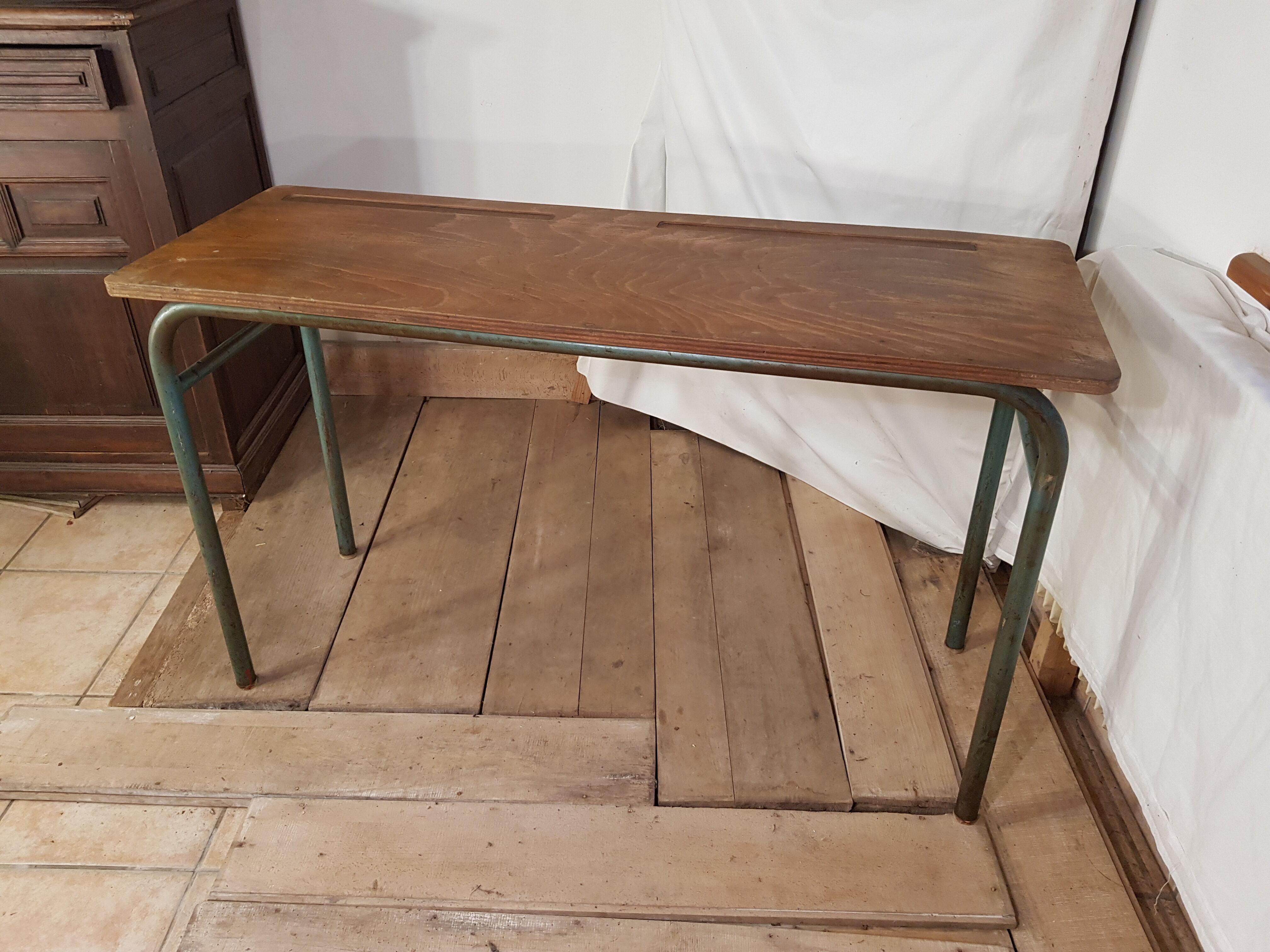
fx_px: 954
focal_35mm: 26
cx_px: 635
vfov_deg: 53.1
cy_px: 476
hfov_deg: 67.3
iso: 160
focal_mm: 4.2
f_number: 1.7
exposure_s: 1/50
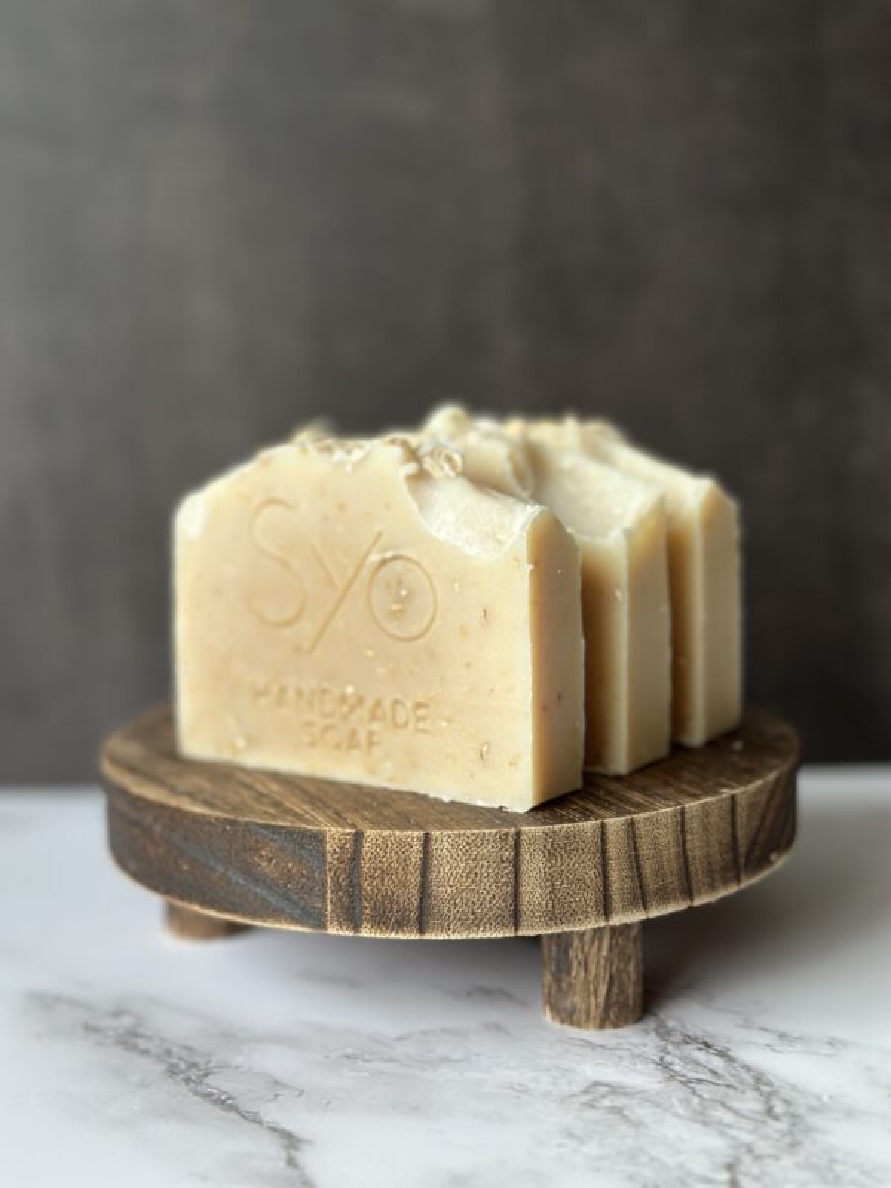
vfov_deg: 39.7
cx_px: 446
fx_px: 1647
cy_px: 594
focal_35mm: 48
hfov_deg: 30.3
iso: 160
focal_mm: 6.86
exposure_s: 1/60
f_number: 1.78
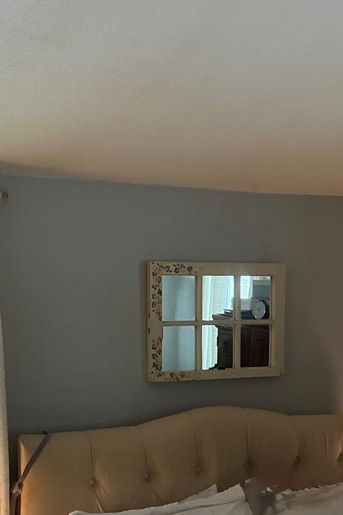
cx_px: 235
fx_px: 944
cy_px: 315
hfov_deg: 20.5
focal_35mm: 66
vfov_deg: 30.4
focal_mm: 3
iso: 80
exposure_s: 1/60
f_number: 1.8
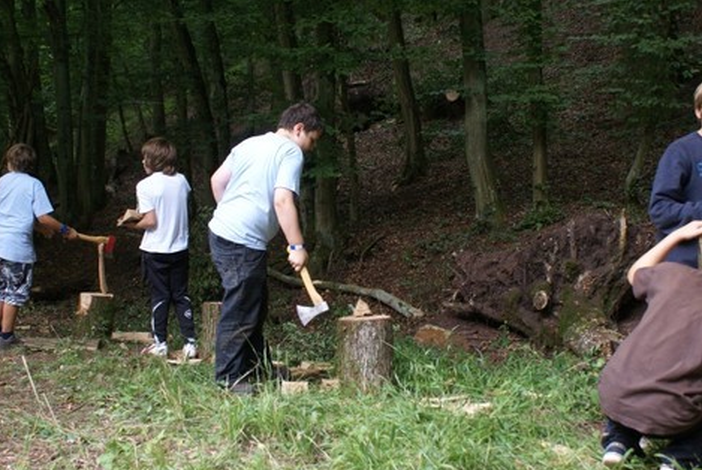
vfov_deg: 29.9
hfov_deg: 43.5
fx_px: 879
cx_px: 368
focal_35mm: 45
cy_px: 271
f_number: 4
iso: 125
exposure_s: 1/160
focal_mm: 22
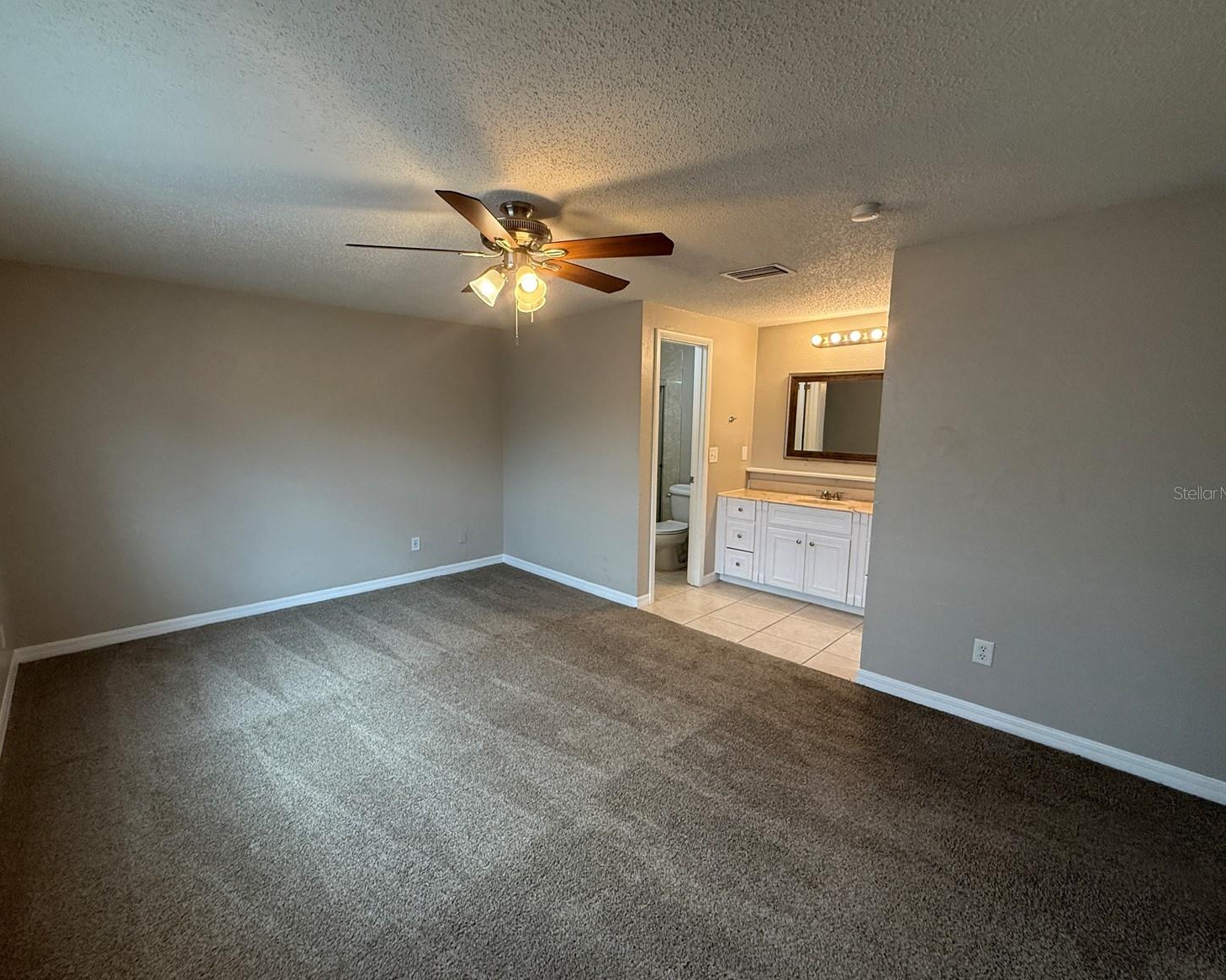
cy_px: 493
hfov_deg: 96.7
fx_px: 544
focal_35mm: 15
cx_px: 580
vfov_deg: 84.0
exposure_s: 1/120
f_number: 2.2
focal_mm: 2.22
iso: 250
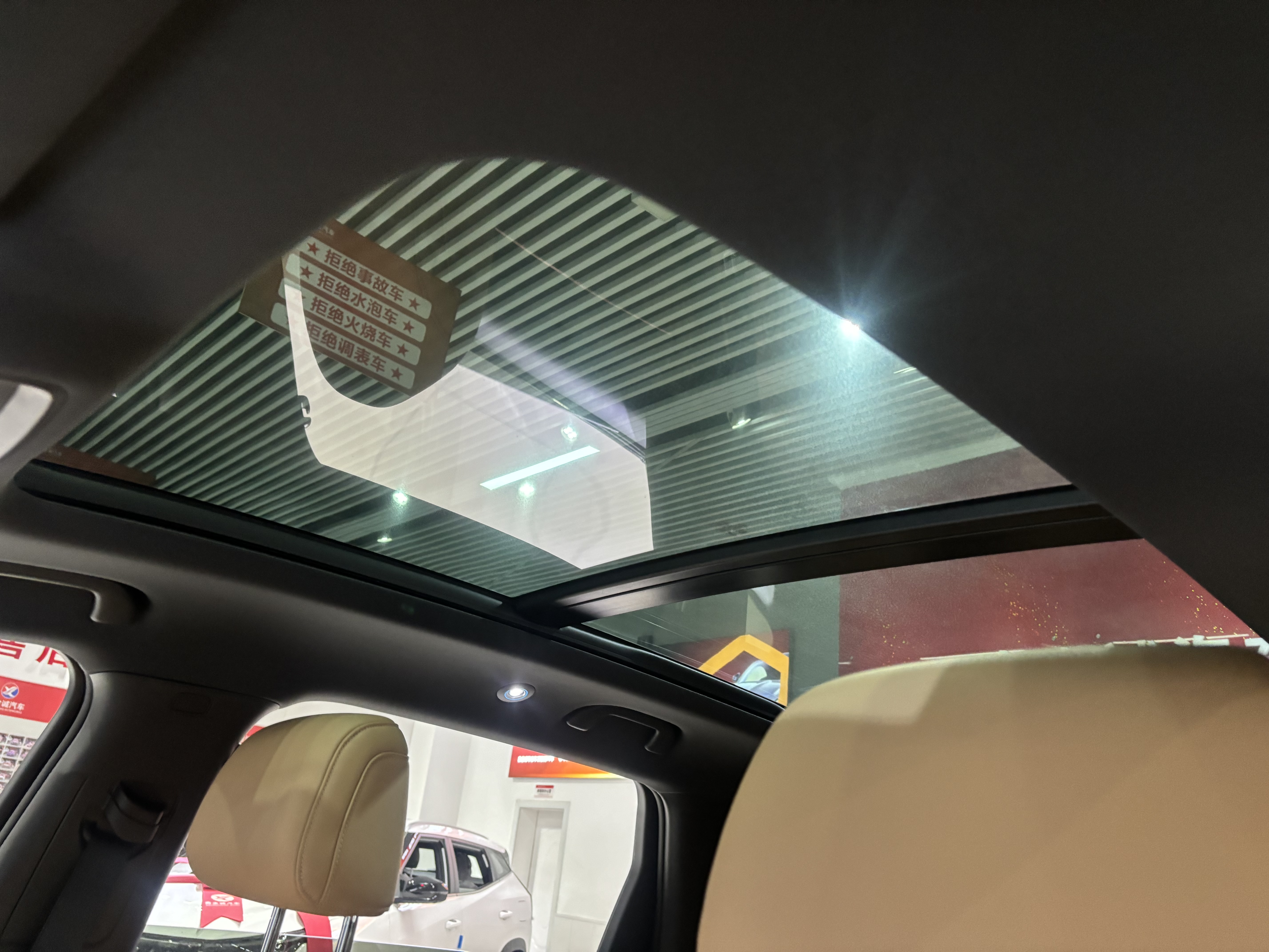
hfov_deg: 67.3
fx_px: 953
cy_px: 476
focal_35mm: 26
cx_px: 634
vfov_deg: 53.1
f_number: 1.6
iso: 500
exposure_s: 1/42
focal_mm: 5.96
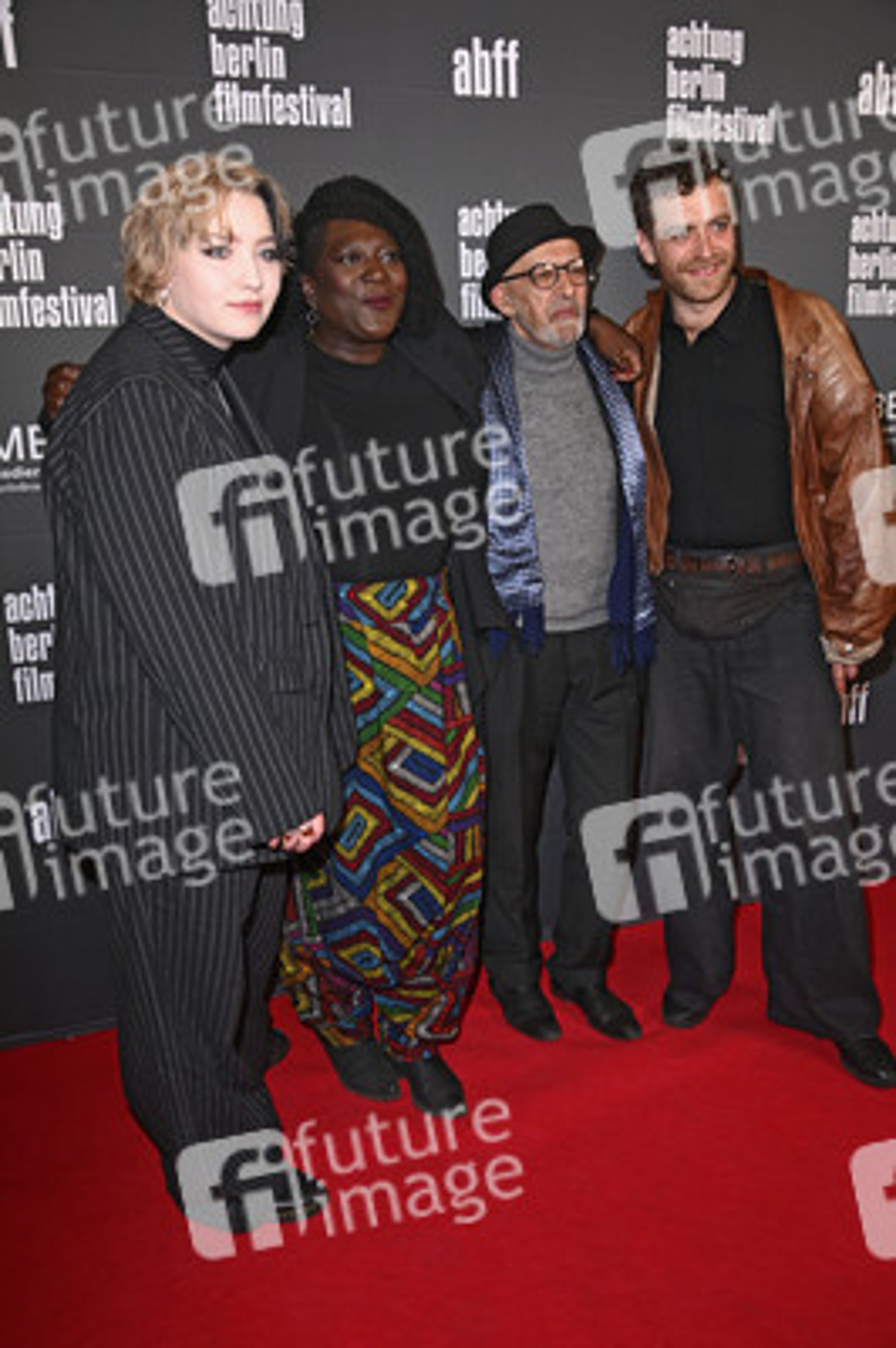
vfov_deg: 58.8
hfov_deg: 41.0
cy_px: 674
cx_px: 448
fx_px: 1197
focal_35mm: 32
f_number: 5.6
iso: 1600
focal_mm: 32
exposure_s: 1/250
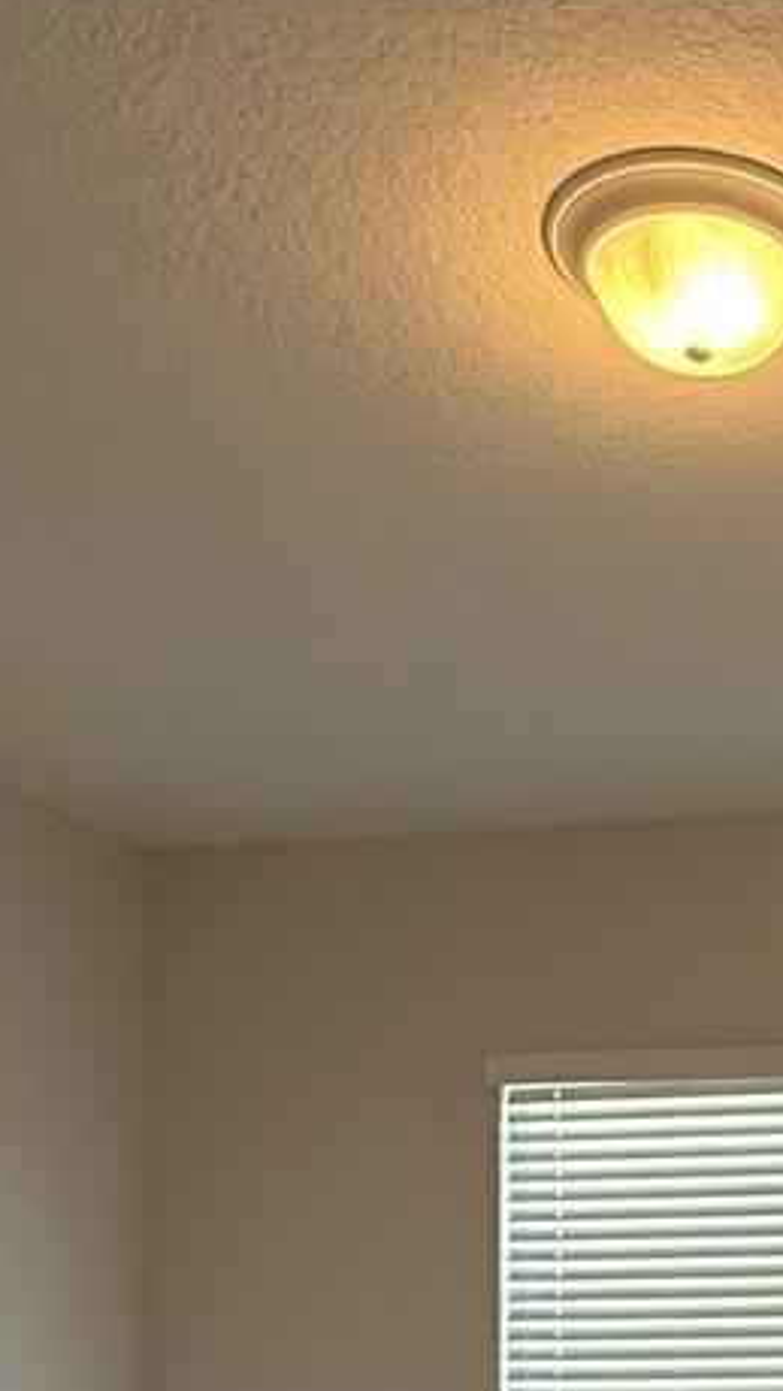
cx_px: 1037
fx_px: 1955
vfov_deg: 35.9
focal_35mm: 53
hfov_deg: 20.5
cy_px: 1340
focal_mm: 2.22
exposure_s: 1/120
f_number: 2.2
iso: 250
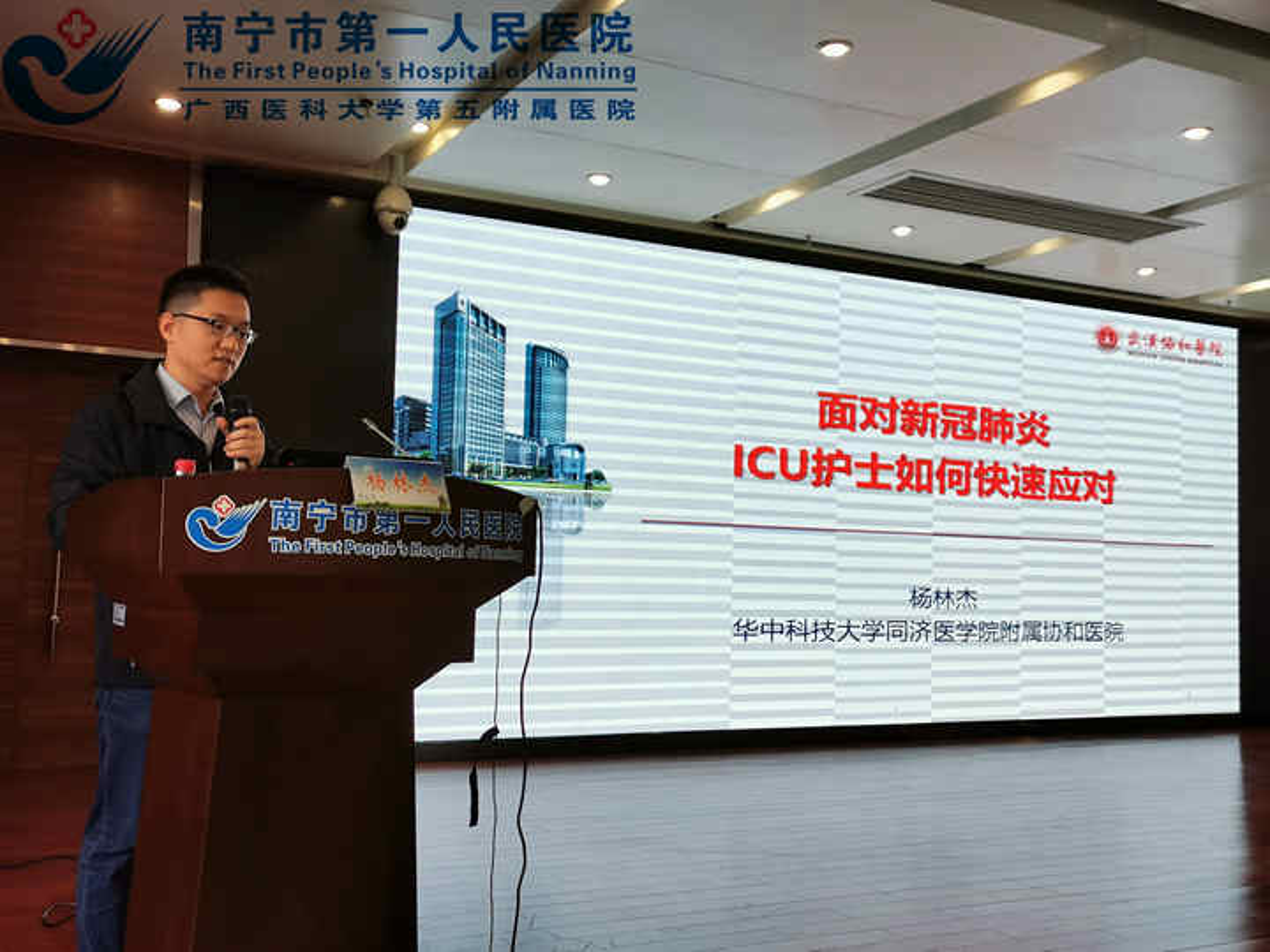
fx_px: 1284
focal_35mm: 35
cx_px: 635
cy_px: 476
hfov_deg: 52.6
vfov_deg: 40.7
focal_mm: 5.58
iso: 50
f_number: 1.8
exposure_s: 1/102
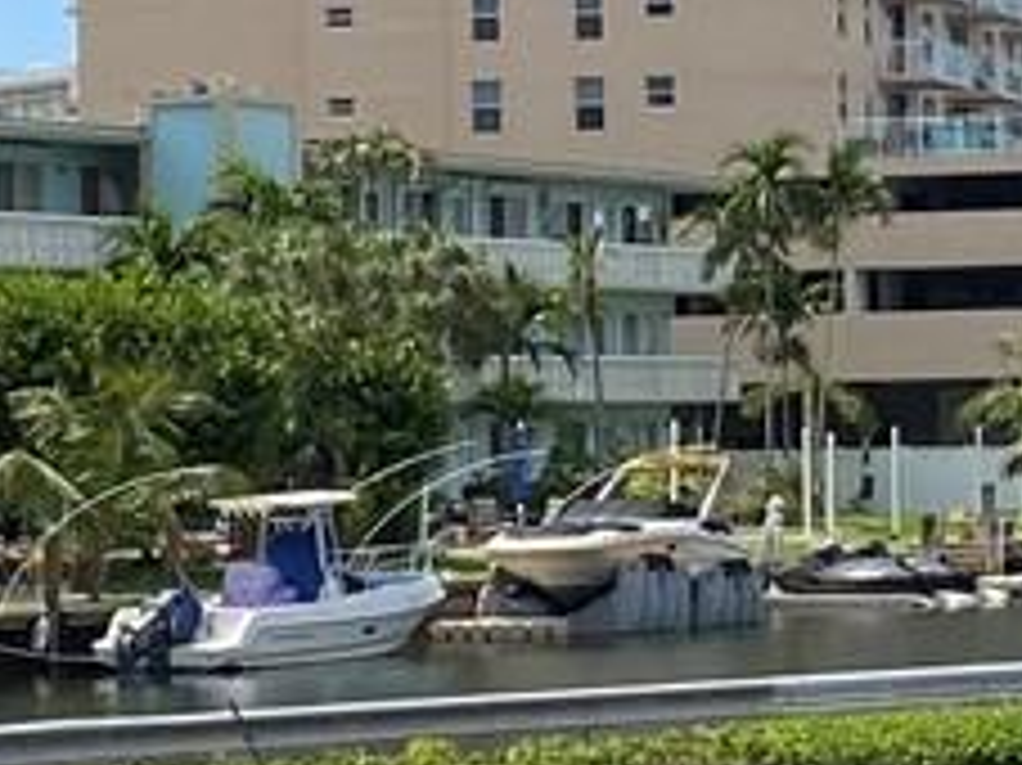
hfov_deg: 10.5
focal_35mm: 183
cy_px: 320
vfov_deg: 8.1
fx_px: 5400
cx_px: 1396
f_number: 1.8
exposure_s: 1/3401
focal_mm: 4.25
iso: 32
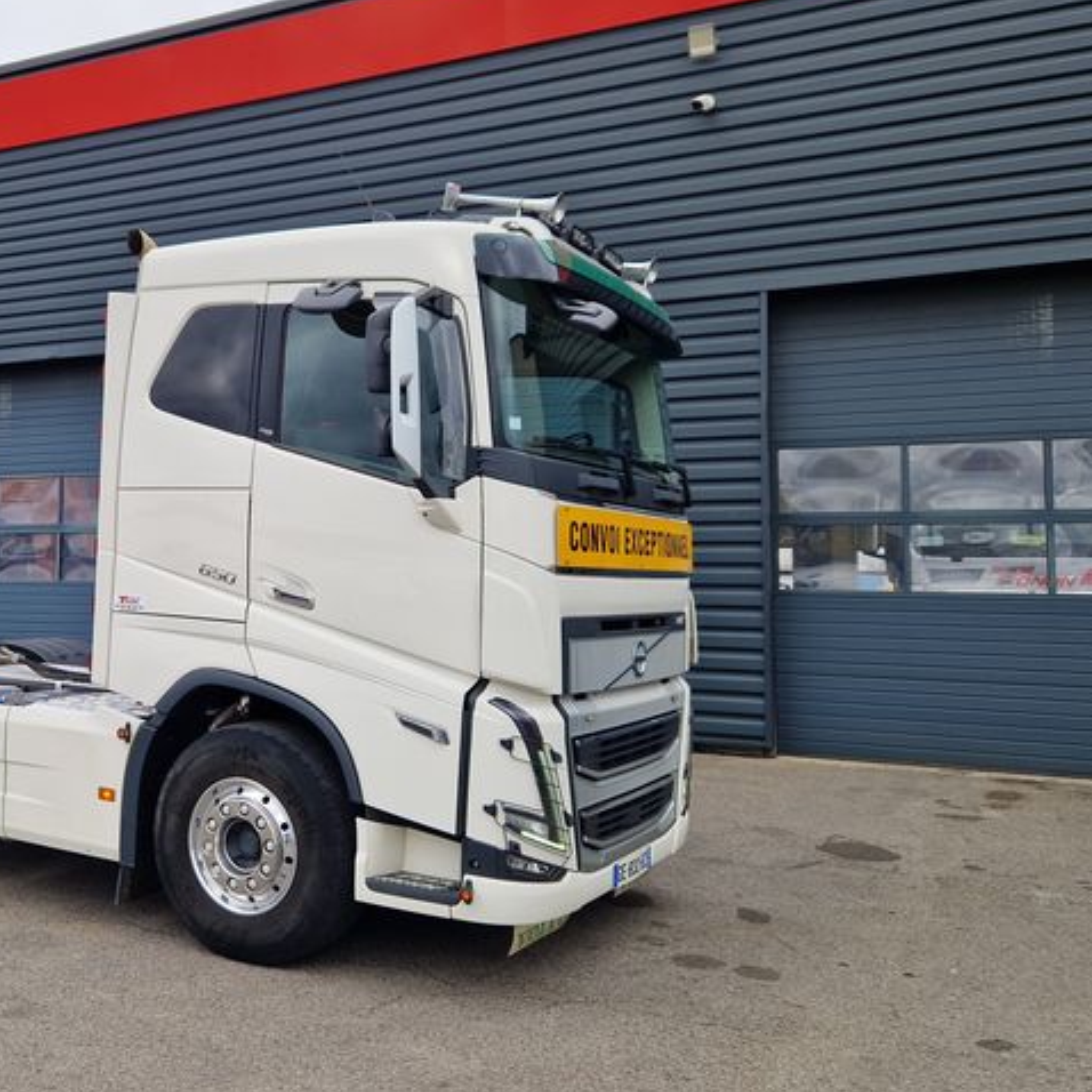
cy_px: 512
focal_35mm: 34
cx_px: 267
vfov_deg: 48.4
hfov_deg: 46.6
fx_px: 1213
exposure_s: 1/3185
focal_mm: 5.4
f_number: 1.8
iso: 50
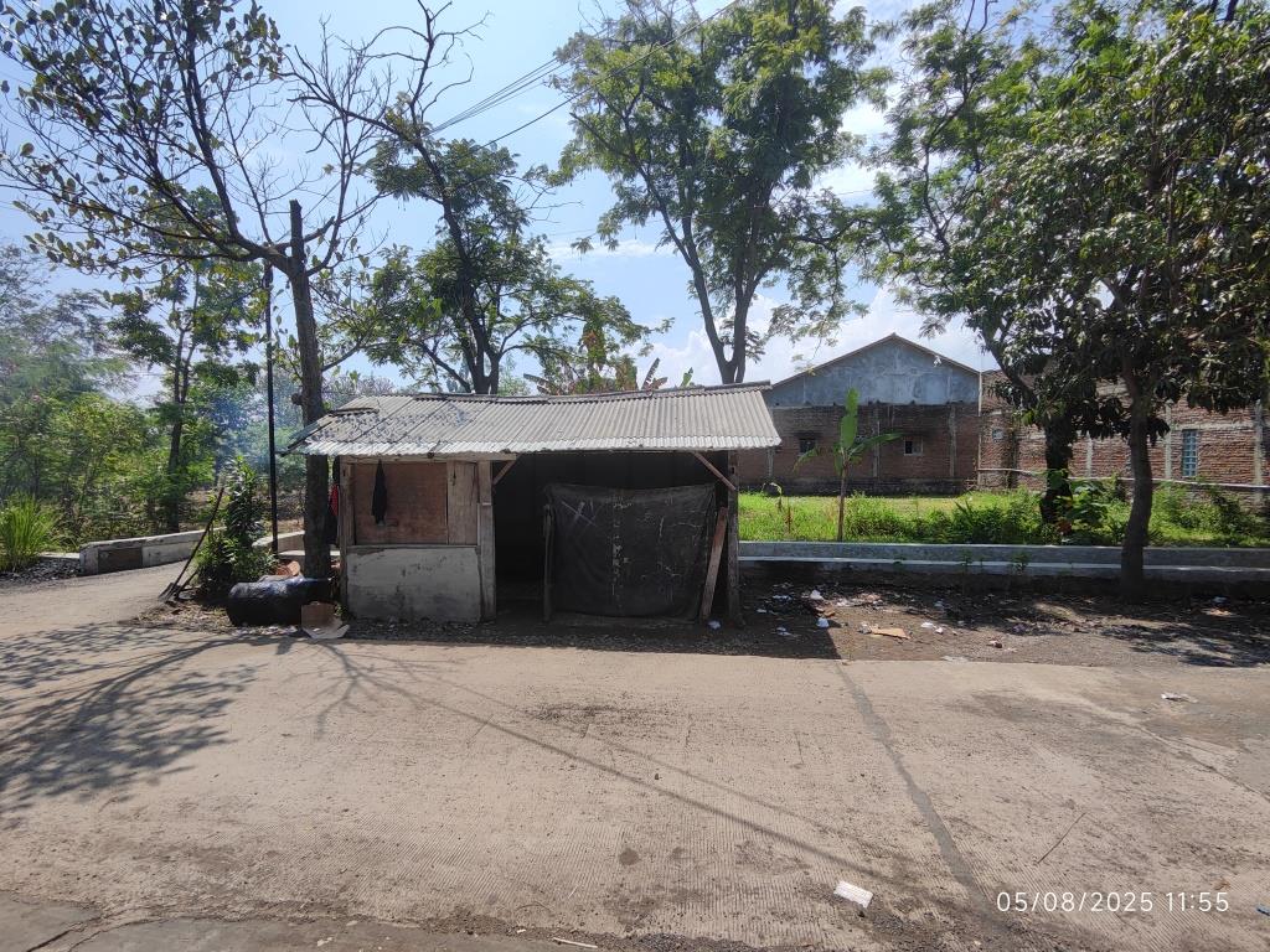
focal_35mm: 16
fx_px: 587
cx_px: 635
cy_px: 476
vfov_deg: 78.1
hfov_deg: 94.5
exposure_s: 1/1190
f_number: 2.4
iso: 50
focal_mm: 2.13
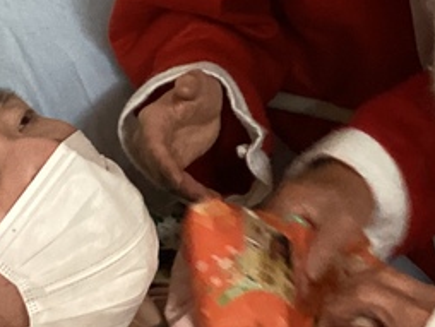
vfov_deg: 12.1
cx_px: 378
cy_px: 39
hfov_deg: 16.0
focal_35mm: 122
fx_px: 1535
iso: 400
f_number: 2.4
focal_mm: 3.3
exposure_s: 1/30
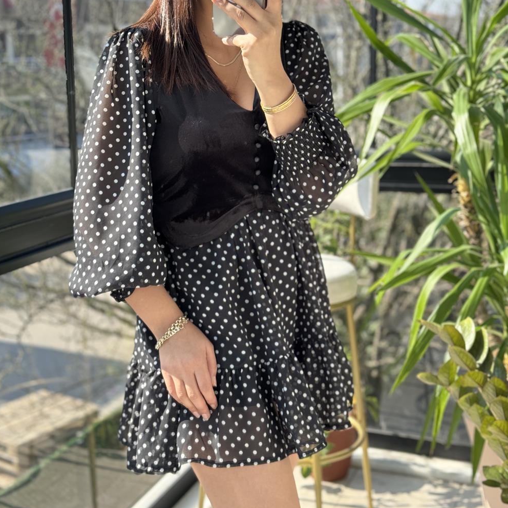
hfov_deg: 30.0
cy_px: 175
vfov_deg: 29.9
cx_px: 253
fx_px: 946
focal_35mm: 57
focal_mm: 6.86
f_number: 1.78
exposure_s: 1/362
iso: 64
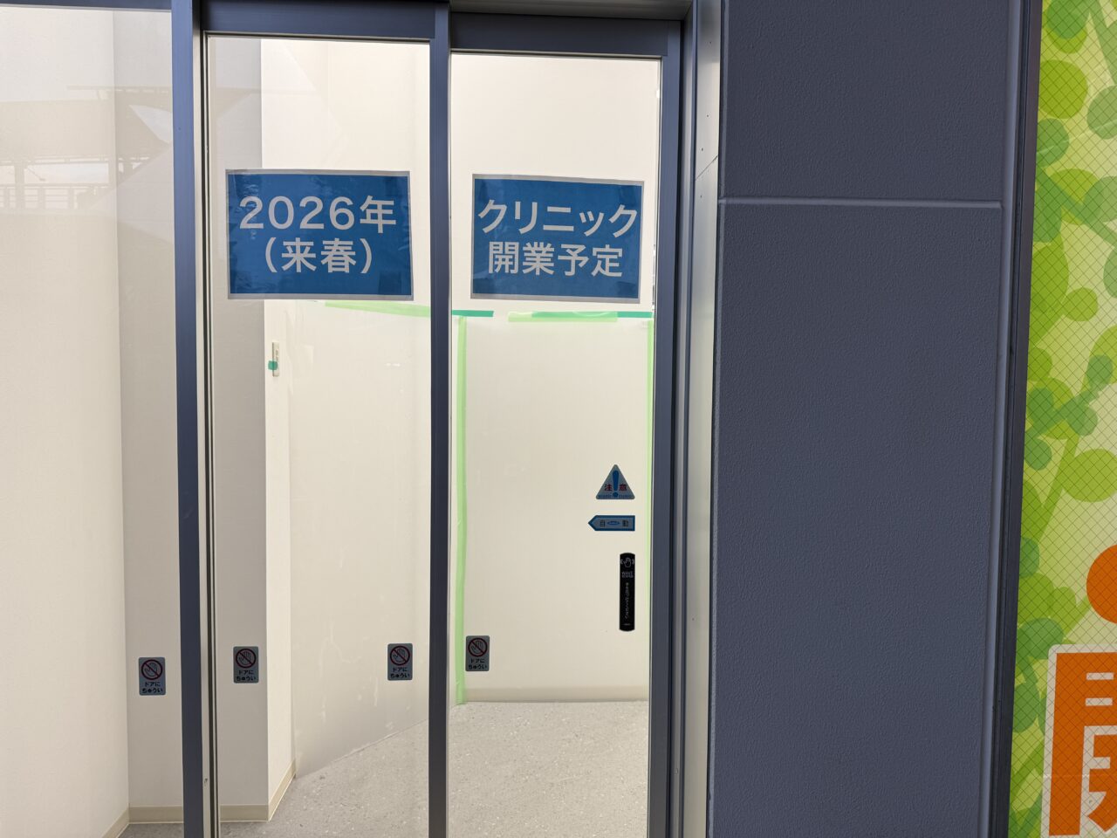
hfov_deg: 71.6
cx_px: 558
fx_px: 774
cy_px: 419
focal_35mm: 24
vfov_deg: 56.8
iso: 64
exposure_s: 1/191
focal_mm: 6.76
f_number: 1.78
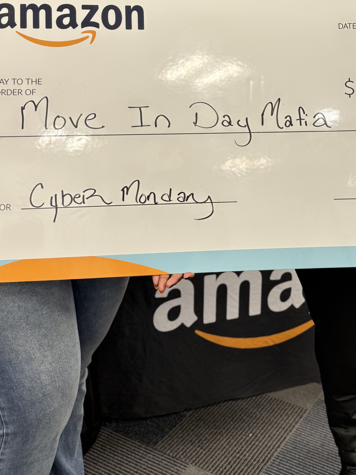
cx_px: 247
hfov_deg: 32.5
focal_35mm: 44
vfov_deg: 42.0
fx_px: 603
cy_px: 136
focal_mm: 6.76
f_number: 1.78
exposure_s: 1/60
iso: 125
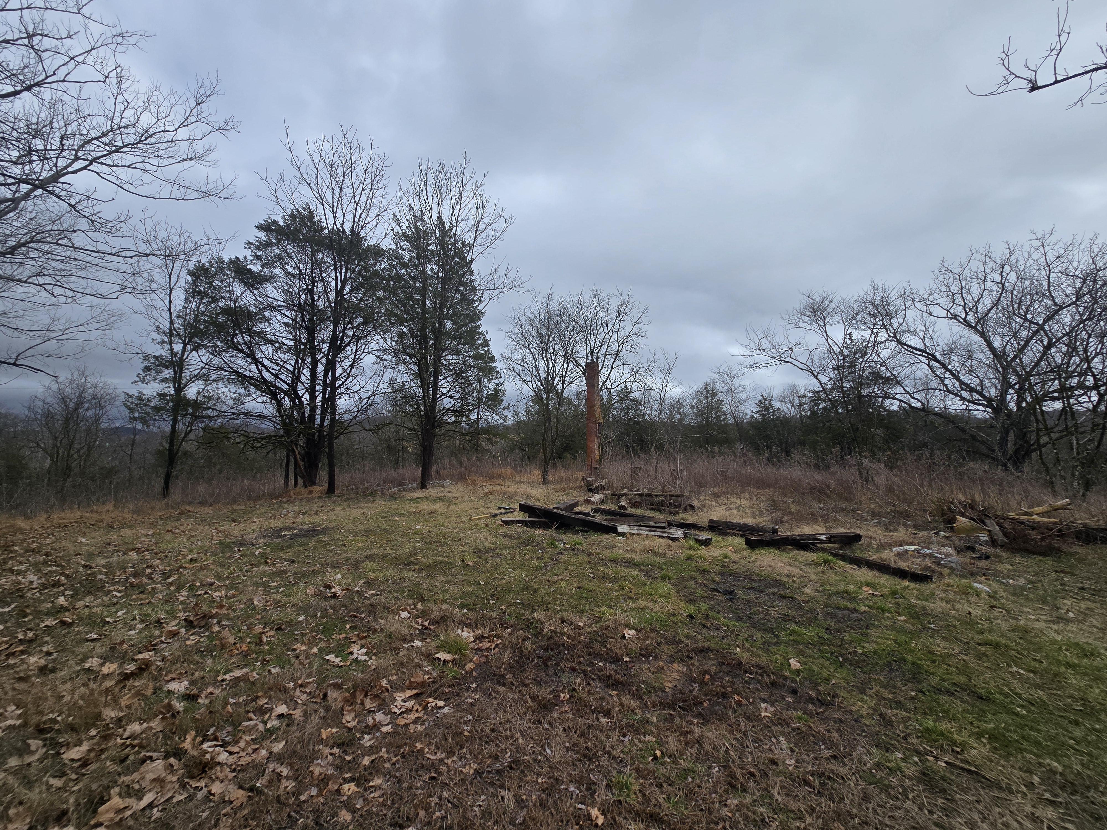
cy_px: 415
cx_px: 554
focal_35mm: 13
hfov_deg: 106.2
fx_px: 416
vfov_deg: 89.9
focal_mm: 2.2
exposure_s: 1/1361
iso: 50
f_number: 2.2
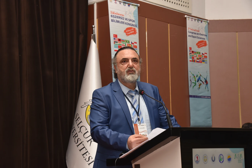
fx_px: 462
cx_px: 126
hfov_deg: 30.5
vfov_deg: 20.6
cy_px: 84
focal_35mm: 66
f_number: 8
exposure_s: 1/60
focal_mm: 66
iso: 1600
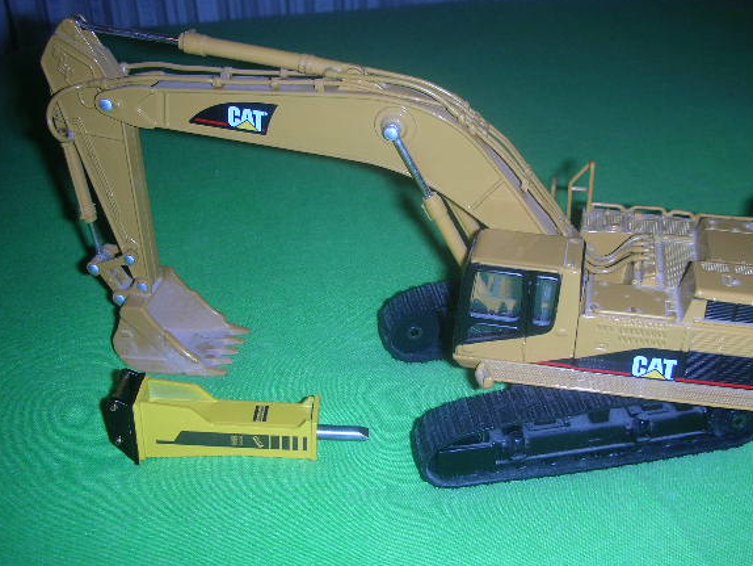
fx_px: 849
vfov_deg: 36.8
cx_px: 411
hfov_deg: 47.8
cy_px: 295
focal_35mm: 39
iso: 50
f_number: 3
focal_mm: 5.8
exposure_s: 1/60.1
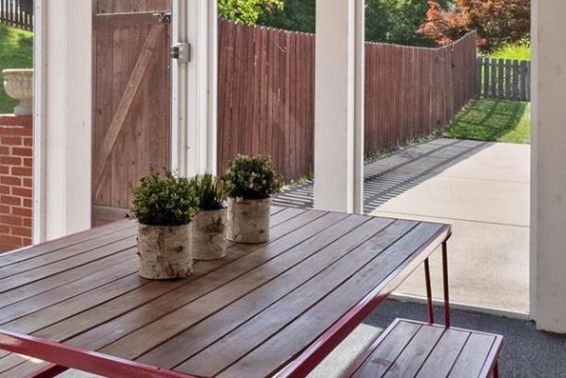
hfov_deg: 44.7
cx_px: 188
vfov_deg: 30.4
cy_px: 74
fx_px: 676
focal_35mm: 43
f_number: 8
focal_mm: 8
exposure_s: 1/125
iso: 400
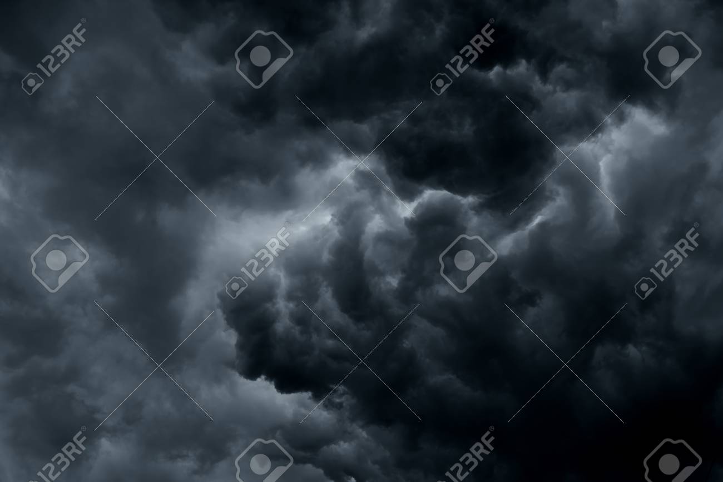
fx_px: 703
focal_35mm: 35
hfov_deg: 54.4
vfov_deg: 37.9
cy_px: 241
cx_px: 362
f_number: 5.6
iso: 125
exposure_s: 1/200
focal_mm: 35
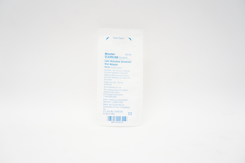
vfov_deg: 47.8
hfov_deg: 67.4
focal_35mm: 27
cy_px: 82
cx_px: 122
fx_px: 184
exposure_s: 1/160
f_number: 6.3
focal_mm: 18
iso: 1600
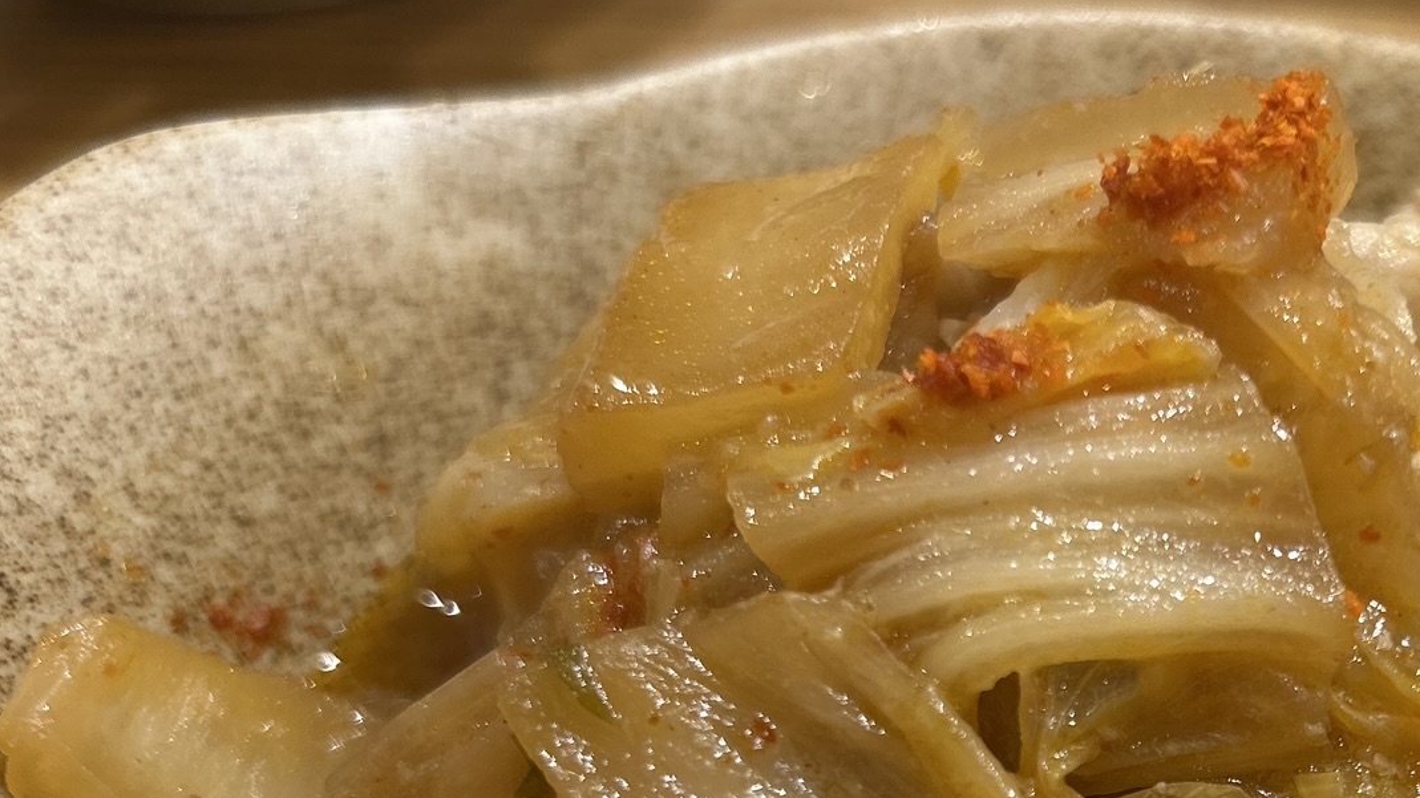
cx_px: 1176
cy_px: 833
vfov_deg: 21.7
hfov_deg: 37.5
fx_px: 1995
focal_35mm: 53
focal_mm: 5.7
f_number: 1.5
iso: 80
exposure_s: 1/50
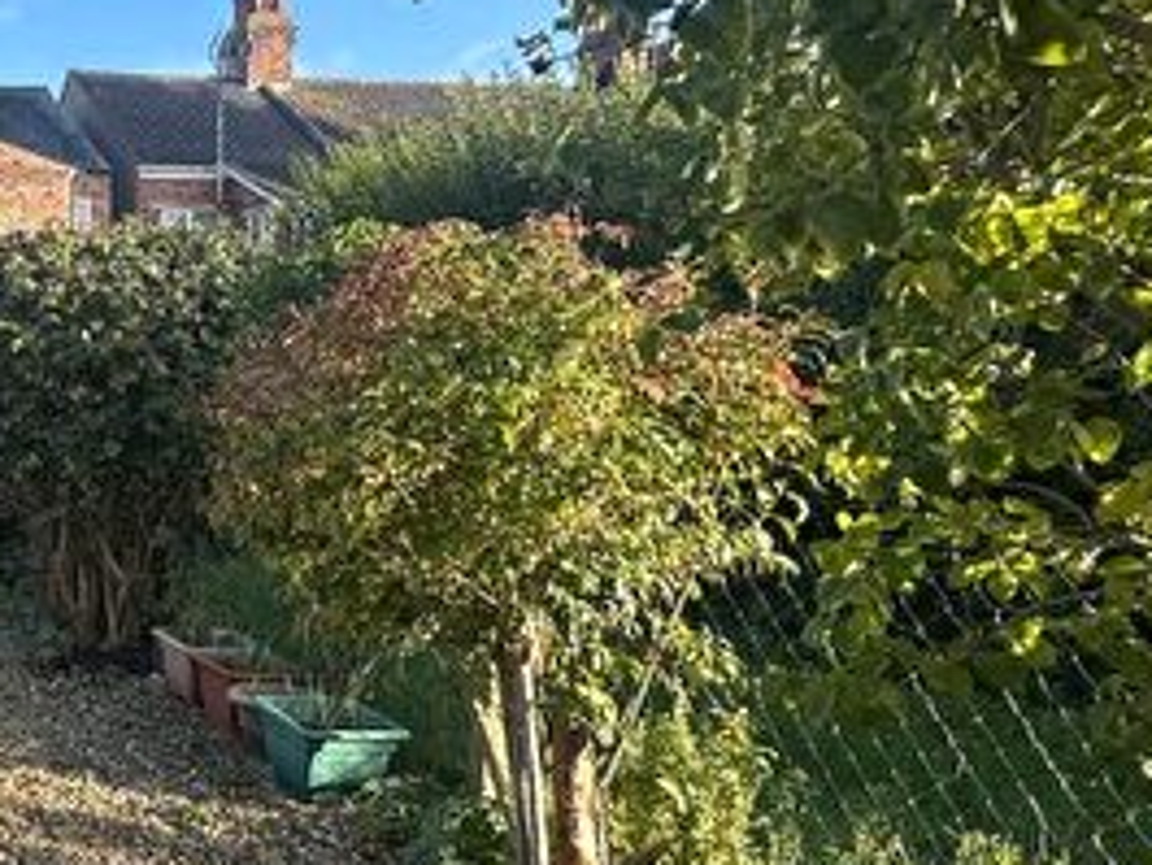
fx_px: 1232
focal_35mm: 37
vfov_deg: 38.7
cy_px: 446
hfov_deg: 37.9
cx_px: -222
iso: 40
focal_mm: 2.22
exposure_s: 1/720
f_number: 2.2
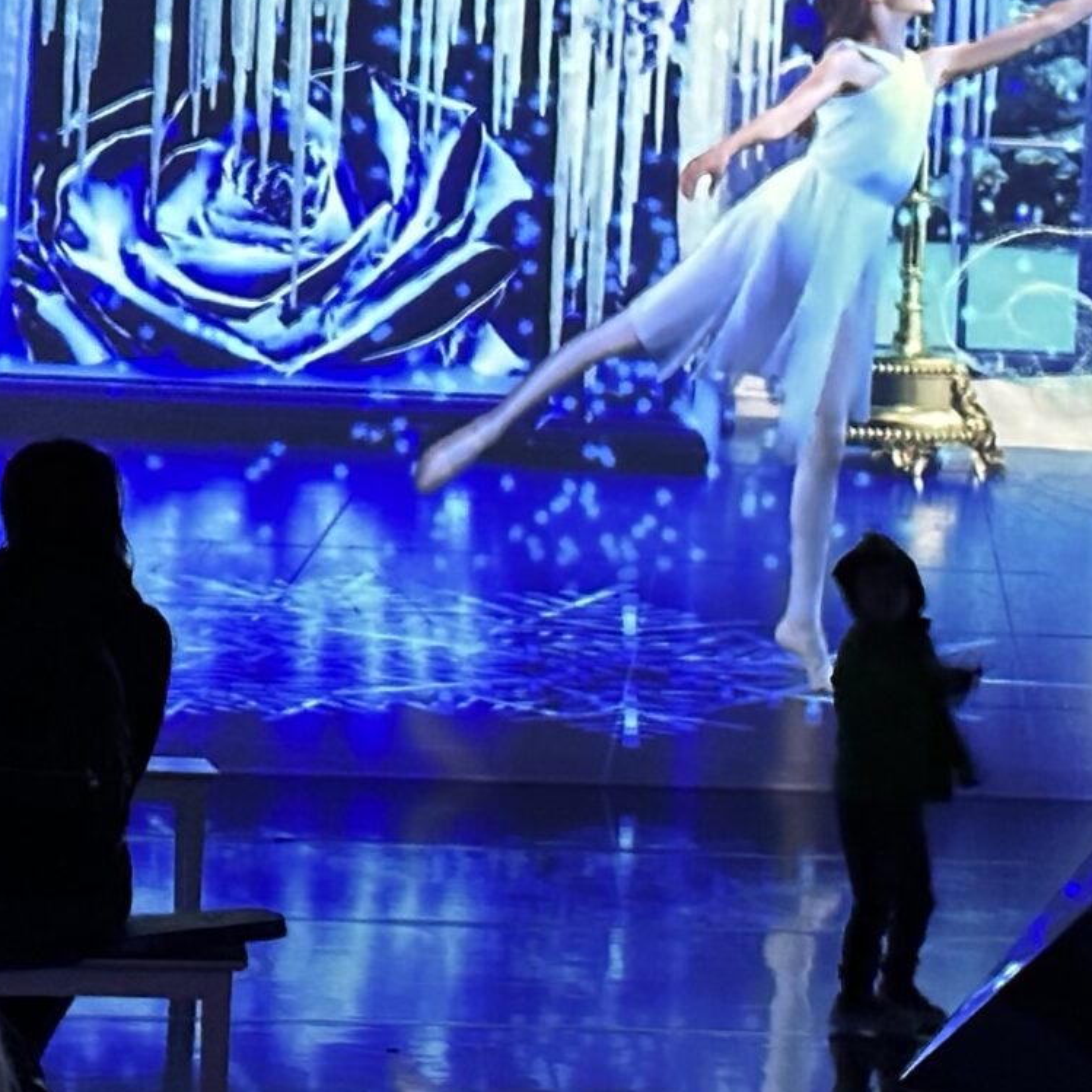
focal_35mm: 145
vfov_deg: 12.0
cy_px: 201
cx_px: 545
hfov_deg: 12.0
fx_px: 5175
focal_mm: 6.86
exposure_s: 1/18
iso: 640
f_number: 1.78
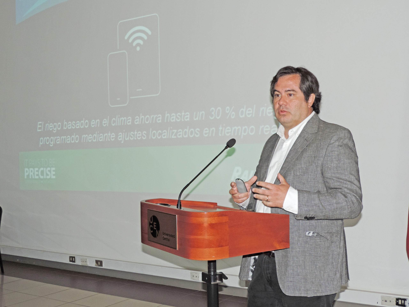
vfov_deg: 30.9
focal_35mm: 47
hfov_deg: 40.4
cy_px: 154
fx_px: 555
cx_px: 204
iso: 200
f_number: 3.5
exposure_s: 1/30
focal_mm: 8.3
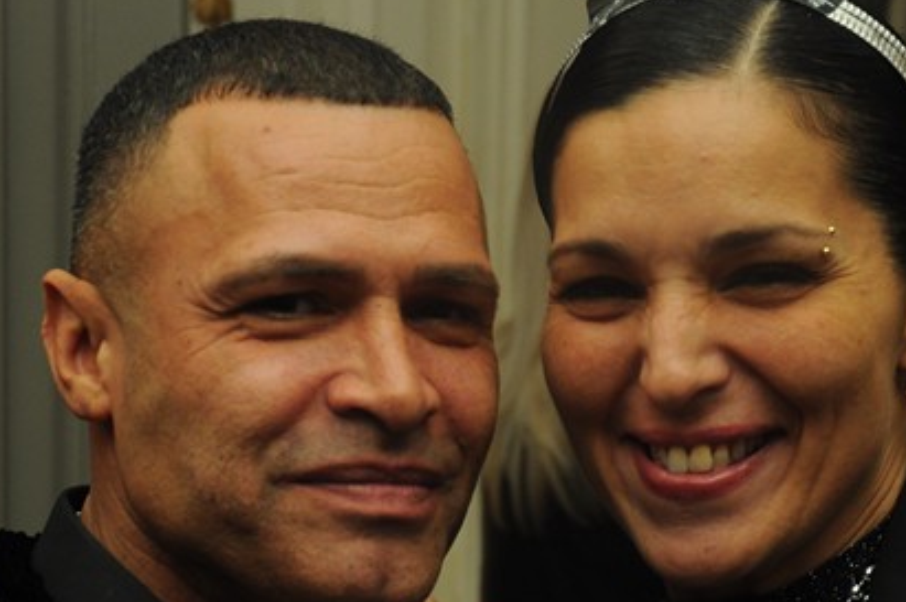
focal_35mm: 146
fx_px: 3670
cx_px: 443
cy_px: 401
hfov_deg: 14.1
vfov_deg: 9.4
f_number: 4.5
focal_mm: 40
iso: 400
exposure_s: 1/50
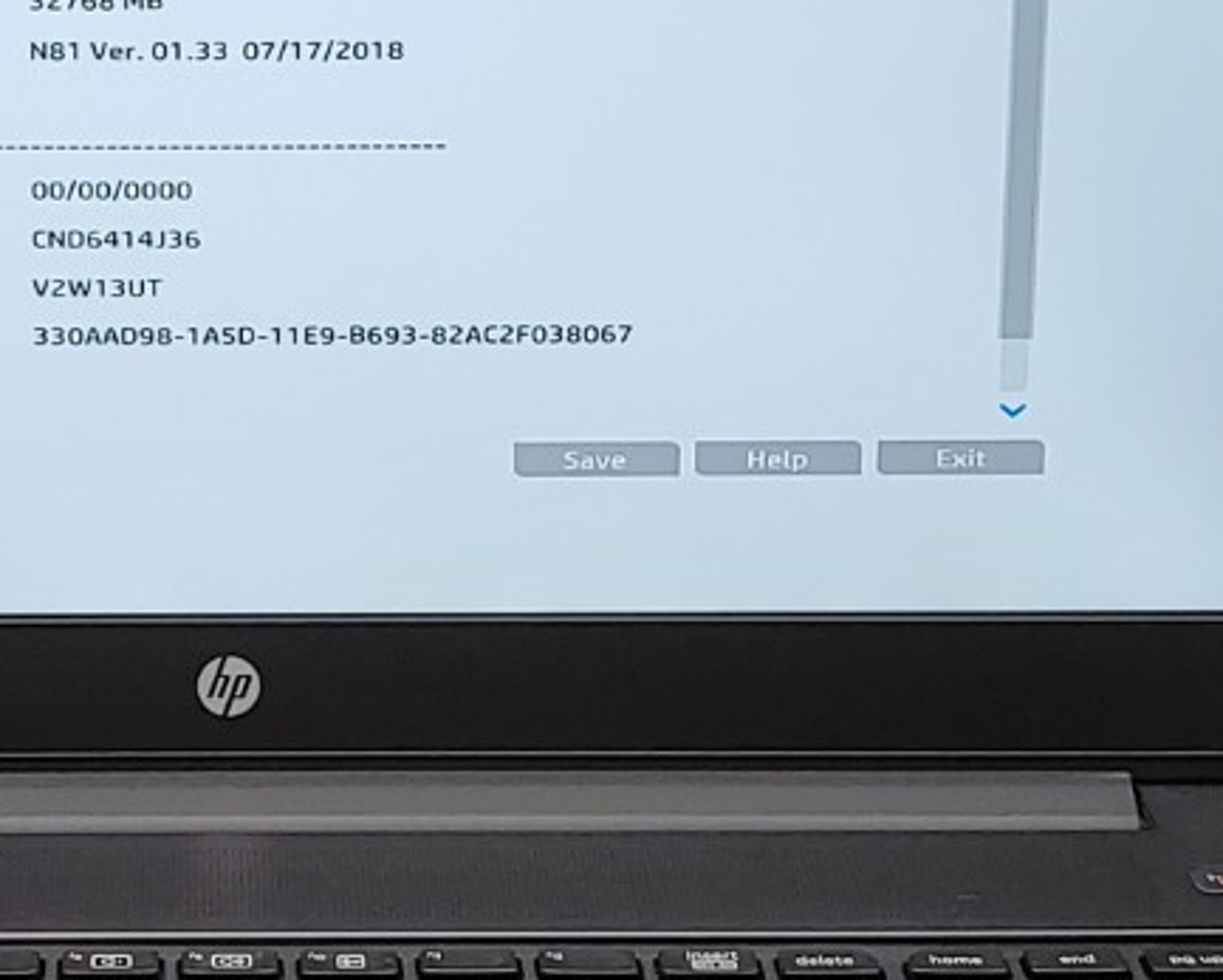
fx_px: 3876
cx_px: 229
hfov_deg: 17.8
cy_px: 590
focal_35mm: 107
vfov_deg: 14.4
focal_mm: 4.36
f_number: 1.8
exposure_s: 1/71
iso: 50
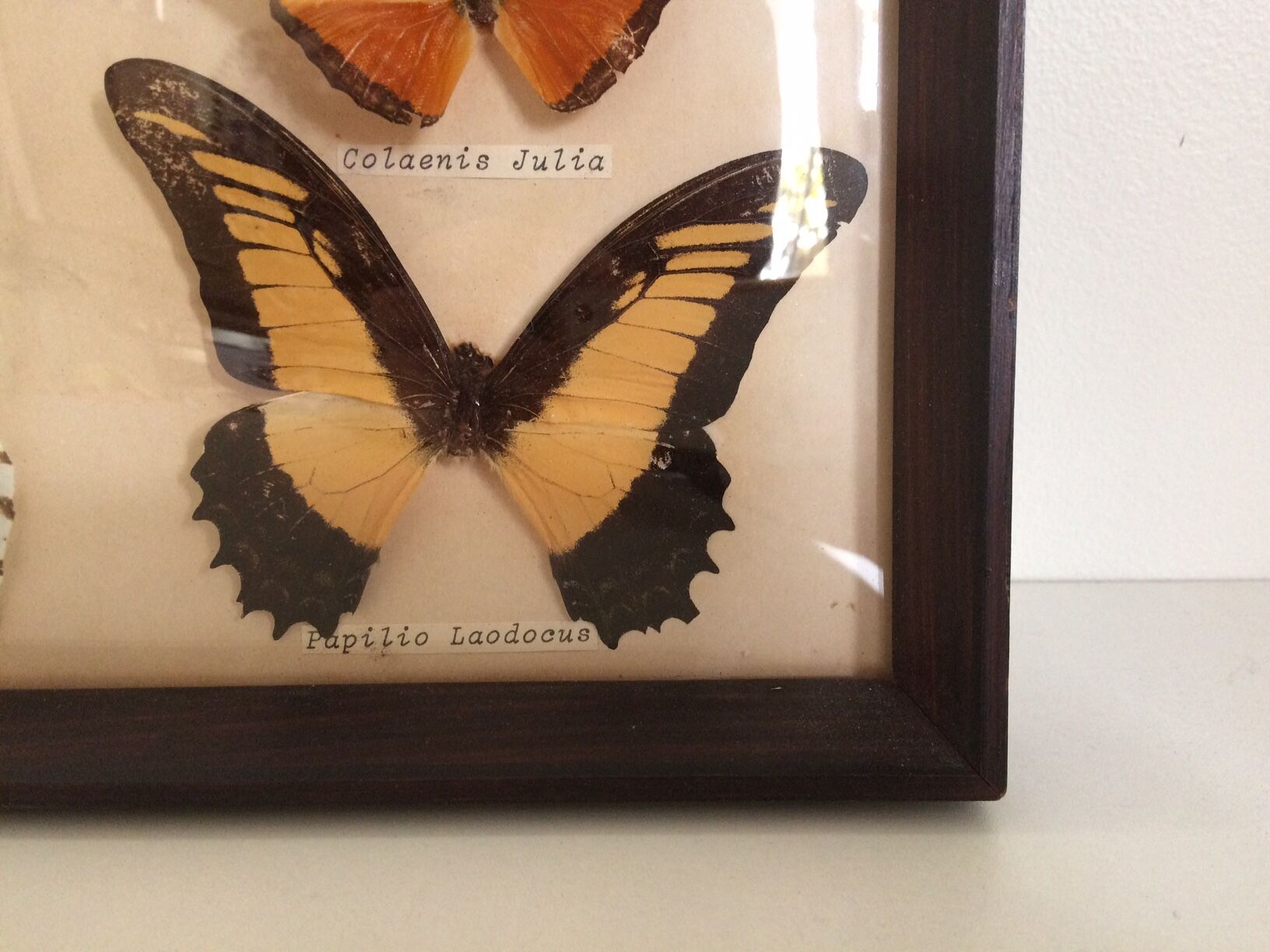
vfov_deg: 48.2
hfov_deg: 61.7
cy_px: 476
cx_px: 635
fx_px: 1064
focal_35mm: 29
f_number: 2.2
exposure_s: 1/33
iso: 250
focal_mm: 4.15
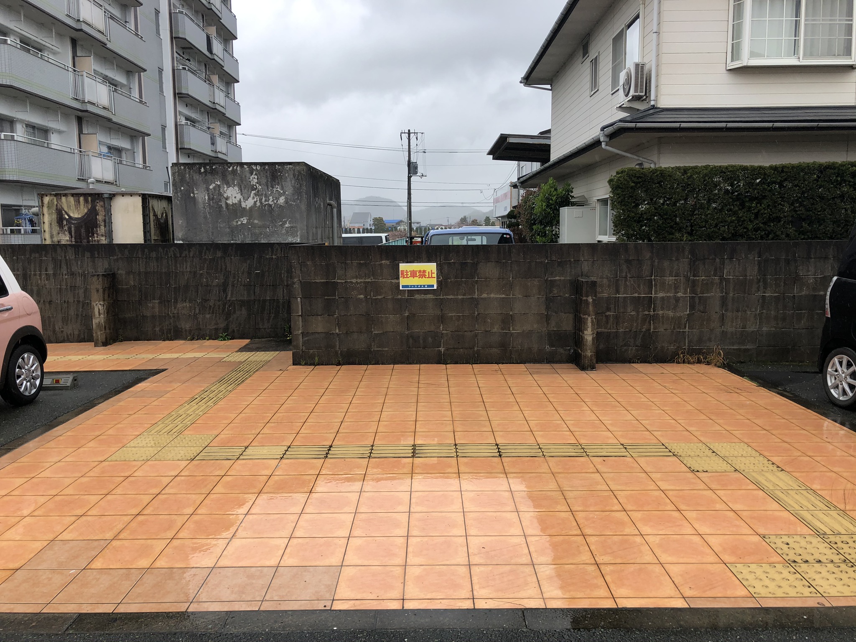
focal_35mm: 28
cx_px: 428
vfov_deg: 49.7
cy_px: 321
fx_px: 692
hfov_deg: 63.4
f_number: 1.8
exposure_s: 1/571
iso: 20
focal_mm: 3.99
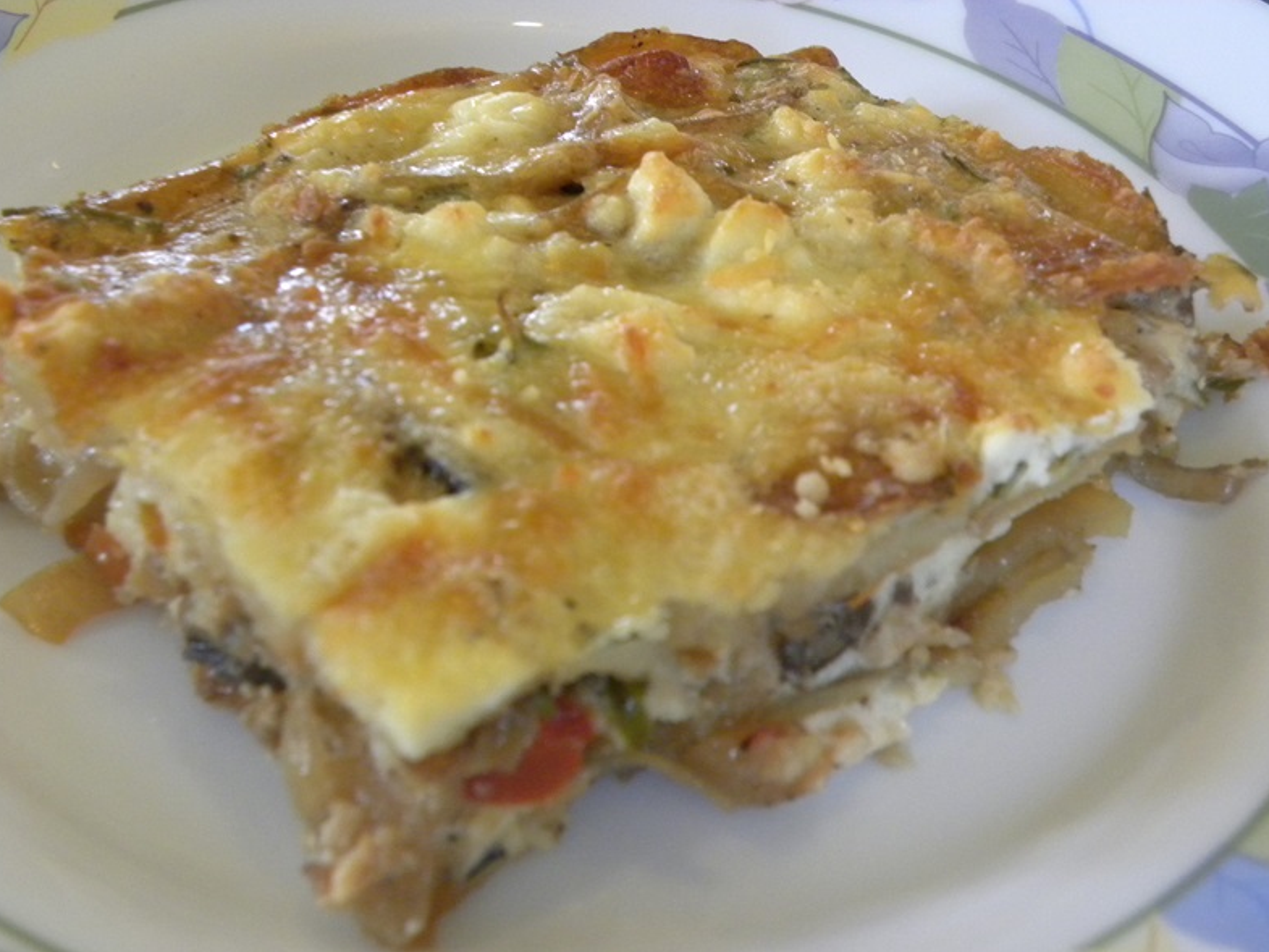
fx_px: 1943
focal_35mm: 53
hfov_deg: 36.2
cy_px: 482
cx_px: 637
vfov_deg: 27.5
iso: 400
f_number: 3.5
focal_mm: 9.2
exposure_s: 1/28
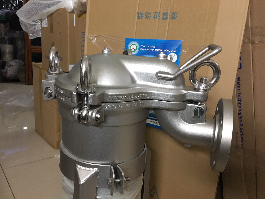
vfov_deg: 48.2
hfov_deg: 61.7
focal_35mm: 29
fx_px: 222
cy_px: 100
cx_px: 132
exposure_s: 1/8
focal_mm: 4.15
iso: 125
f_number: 2.2
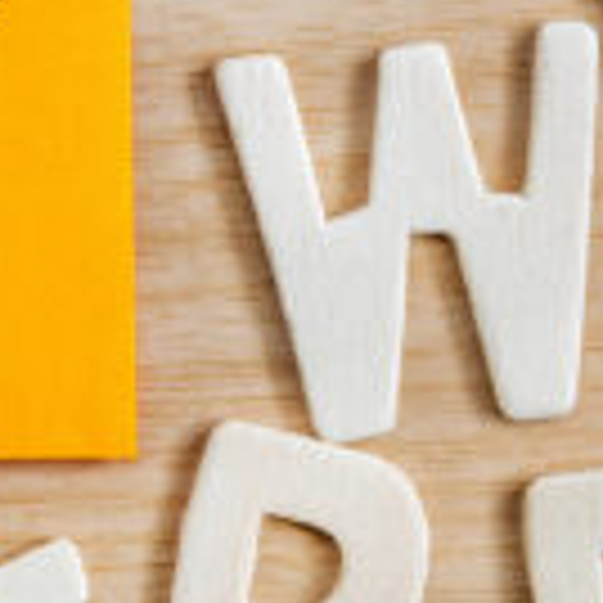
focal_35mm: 381
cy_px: 135
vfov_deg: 4.6
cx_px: -306
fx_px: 7509
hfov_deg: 4.6
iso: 100
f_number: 8
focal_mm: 120
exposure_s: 1/5
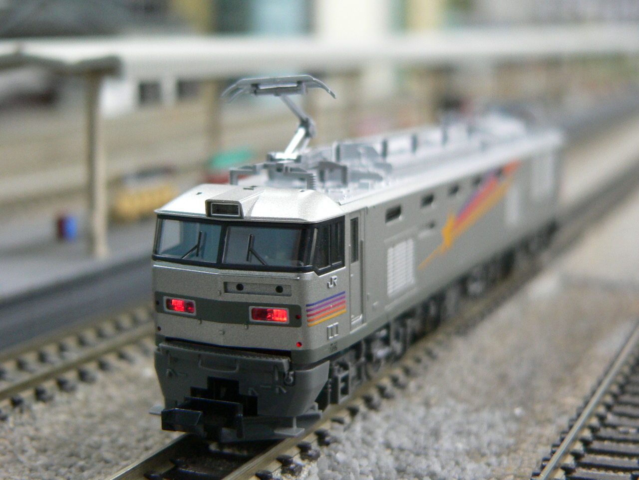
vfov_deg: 22.6
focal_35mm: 65
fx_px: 1200
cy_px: 240
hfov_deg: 29.8
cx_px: 320
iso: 200
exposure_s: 1/13
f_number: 2.8
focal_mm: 10.9
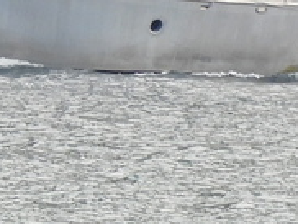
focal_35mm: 8423
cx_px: 70
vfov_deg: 0.2
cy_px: -288
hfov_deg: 0.2
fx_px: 72607
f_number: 6.3
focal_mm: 214
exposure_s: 1/500
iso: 180
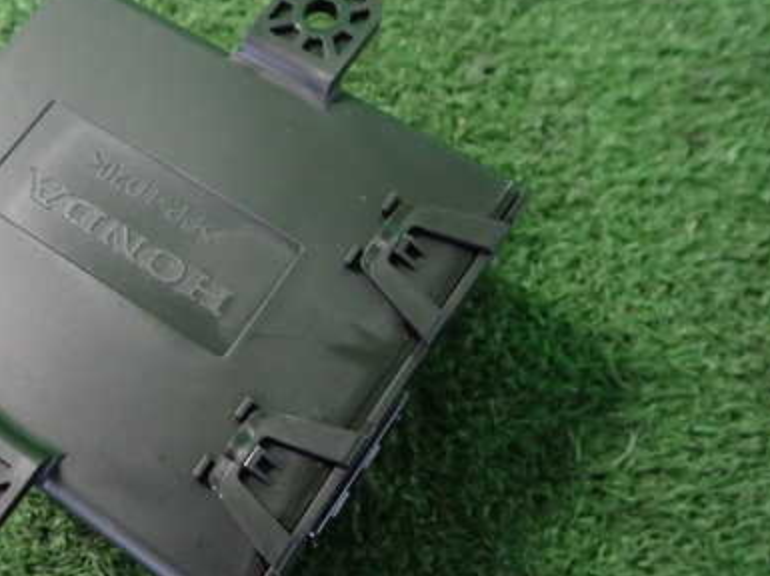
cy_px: 326
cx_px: 214
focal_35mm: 39
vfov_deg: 36.7
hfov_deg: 46.6
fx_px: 867
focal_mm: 4.5
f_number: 2
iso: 640
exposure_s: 1/30
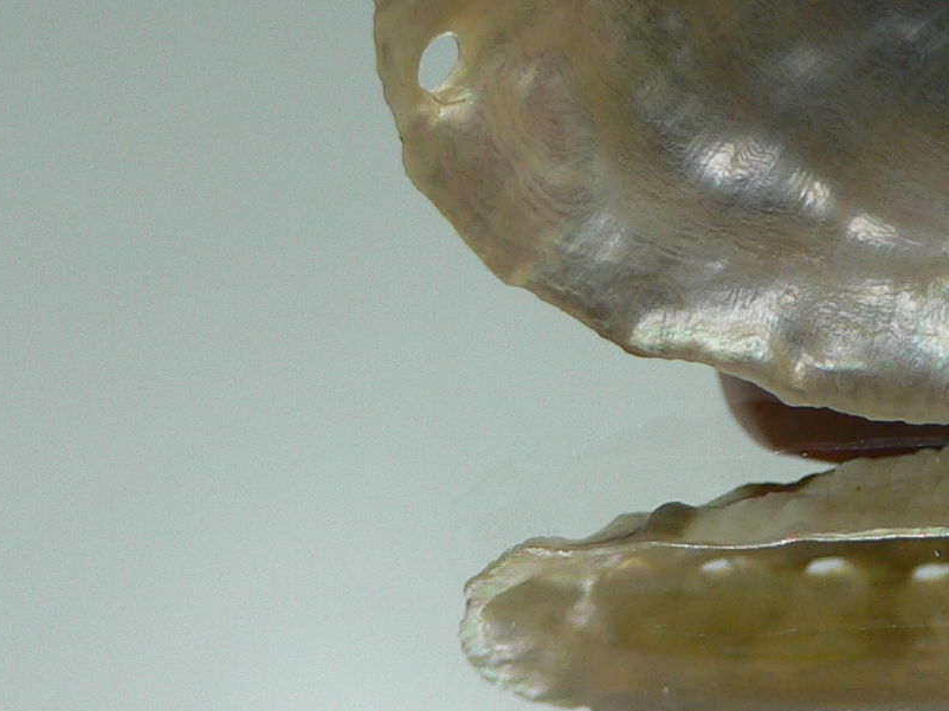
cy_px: 80
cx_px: 912
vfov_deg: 16.6
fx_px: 2412
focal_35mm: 88
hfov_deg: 21.6
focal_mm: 4.6
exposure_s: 1/100
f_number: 2.8
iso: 80
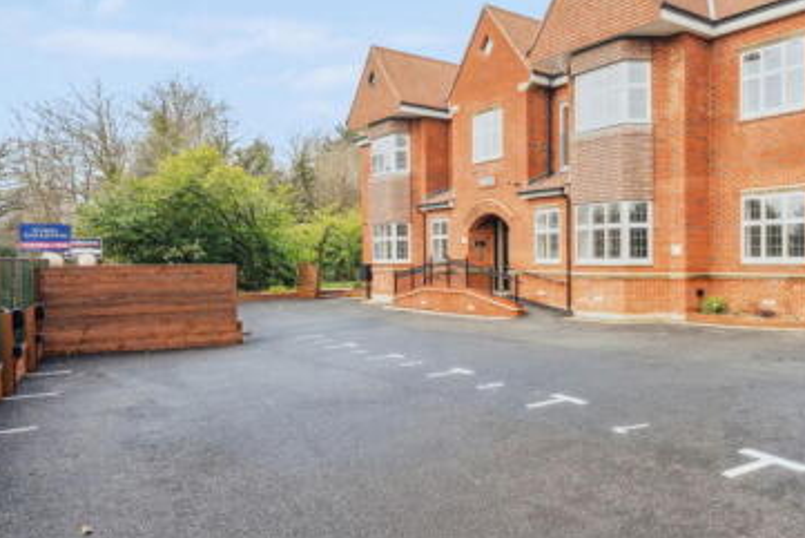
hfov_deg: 56.9
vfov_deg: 45.0
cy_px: 267
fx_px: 649
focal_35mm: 29
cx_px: 688
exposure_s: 1/20
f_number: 8
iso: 320
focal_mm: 16
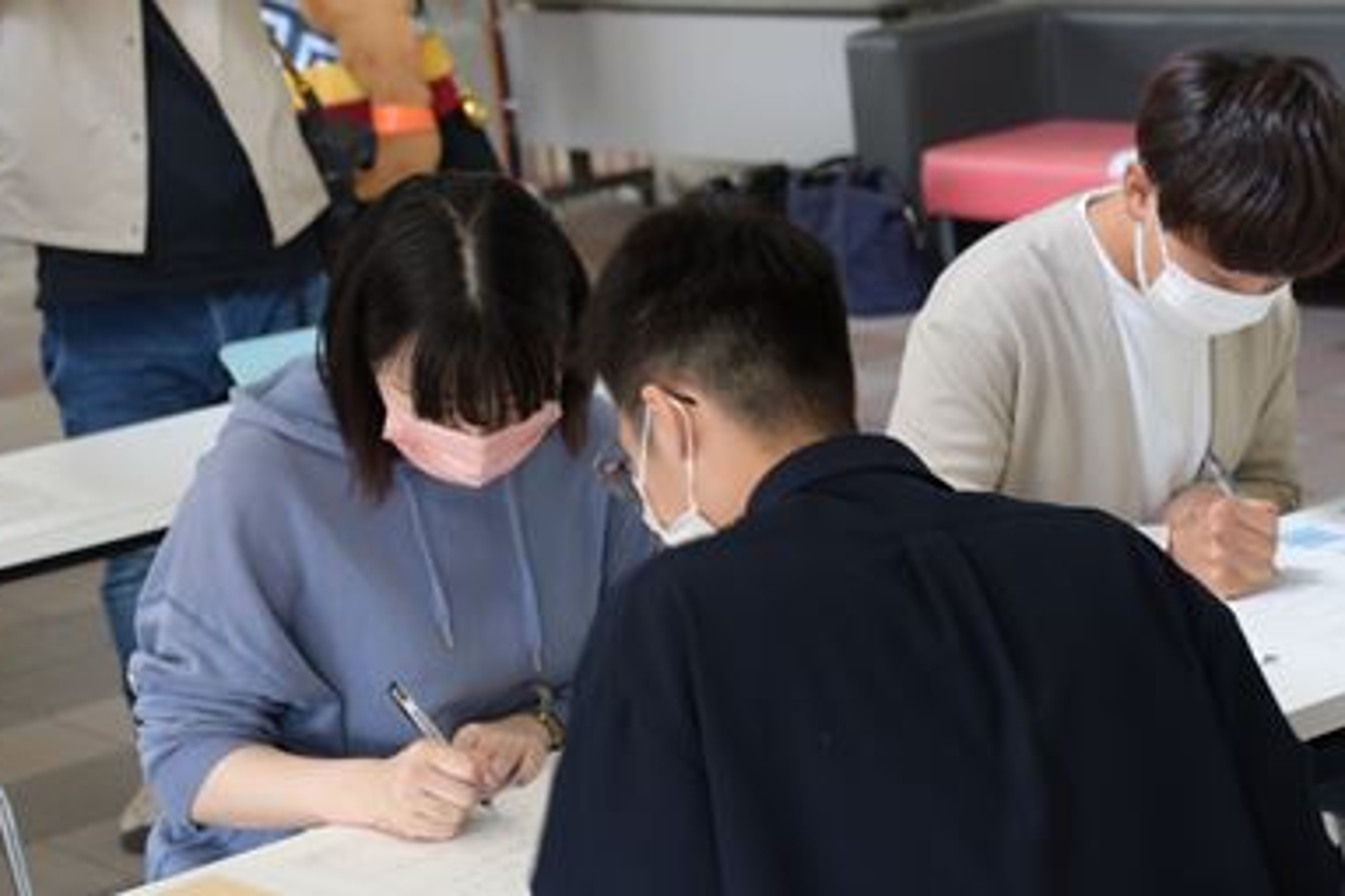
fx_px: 3510
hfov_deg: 21.7
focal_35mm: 94
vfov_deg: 14.5
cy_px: 469
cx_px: 825
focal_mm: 48
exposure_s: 1/20
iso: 500
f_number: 5.6
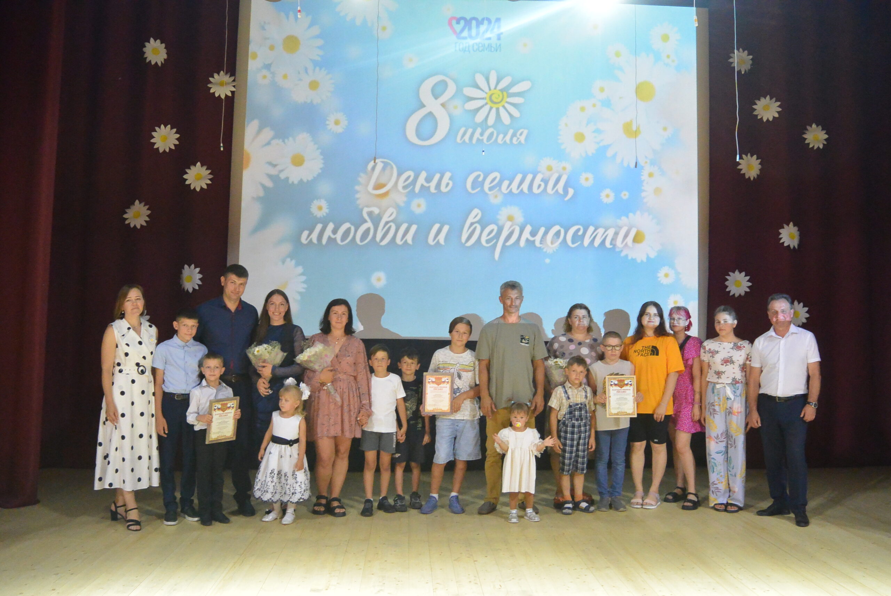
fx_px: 793
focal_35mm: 32
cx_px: 446
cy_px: 298
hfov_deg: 58.7
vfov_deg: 41.2
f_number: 3.8
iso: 1800
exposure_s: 1/60
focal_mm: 12
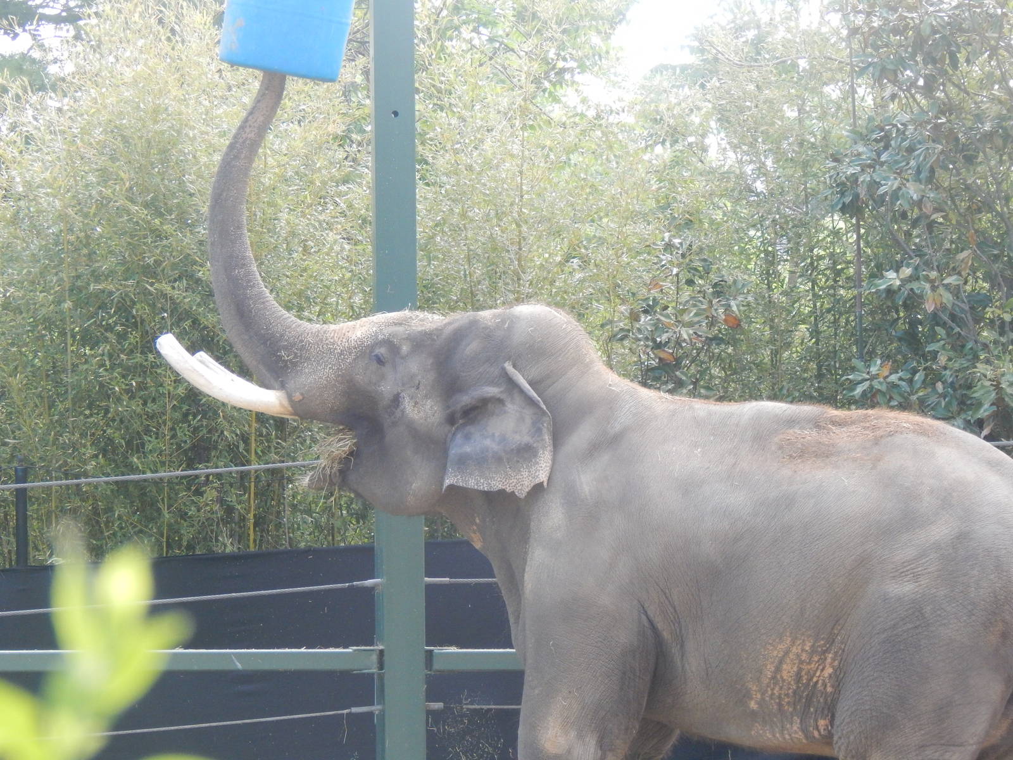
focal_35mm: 232
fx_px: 6789
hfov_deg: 8.5
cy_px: 380
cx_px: 506
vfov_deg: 6.4
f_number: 5.6
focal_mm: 41.7
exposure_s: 1/160
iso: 400
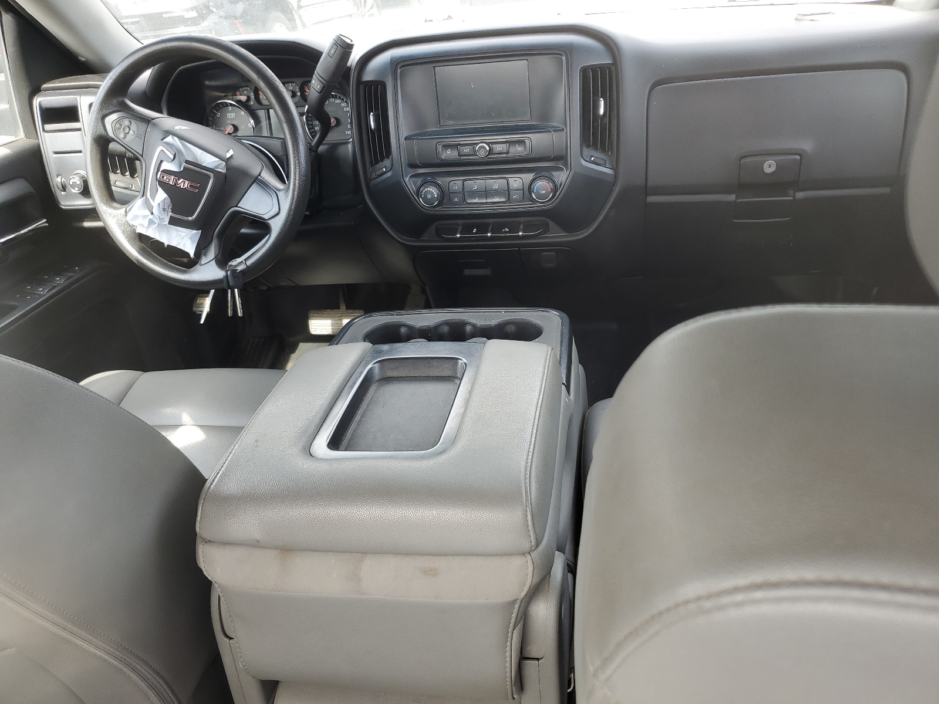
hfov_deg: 67.3
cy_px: 352
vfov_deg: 53.1
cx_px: 470
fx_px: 705
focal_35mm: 26
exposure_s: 1/179
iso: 50
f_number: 1.5
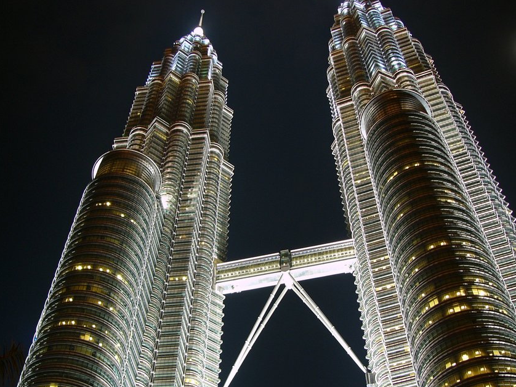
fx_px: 656
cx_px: 274
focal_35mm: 44
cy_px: 212
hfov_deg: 42.9
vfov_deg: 32.8
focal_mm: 6
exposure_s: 1
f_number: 2.8
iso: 50
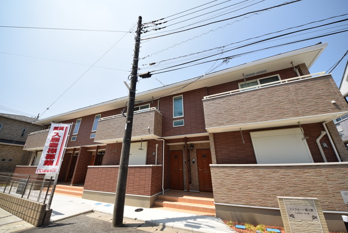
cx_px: 174
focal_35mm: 12
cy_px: 116
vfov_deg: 90.1
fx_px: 116
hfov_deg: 112.6
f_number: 7.1
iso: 400
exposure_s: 1/1000
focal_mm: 8
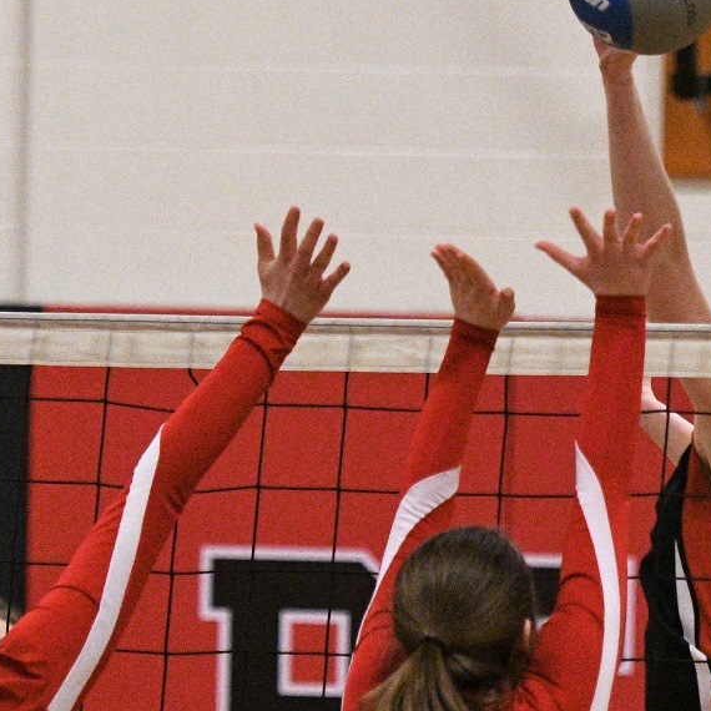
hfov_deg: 6.5
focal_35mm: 269
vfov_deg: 6.5
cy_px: 341
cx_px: 420
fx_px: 6251
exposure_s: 1/1000
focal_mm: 112
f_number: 3.2
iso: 7200
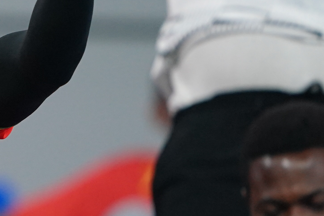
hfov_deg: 1.2
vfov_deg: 0.8
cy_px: 27
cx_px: -280
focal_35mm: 1661
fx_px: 14946
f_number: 2.8
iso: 2000
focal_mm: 400
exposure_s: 1/500
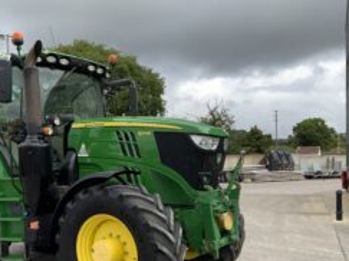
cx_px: 112
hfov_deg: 43.2
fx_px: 433
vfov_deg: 33.4
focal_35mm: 43
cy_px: 166
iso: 16
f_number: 1.8
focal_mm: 3
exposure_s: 1/978
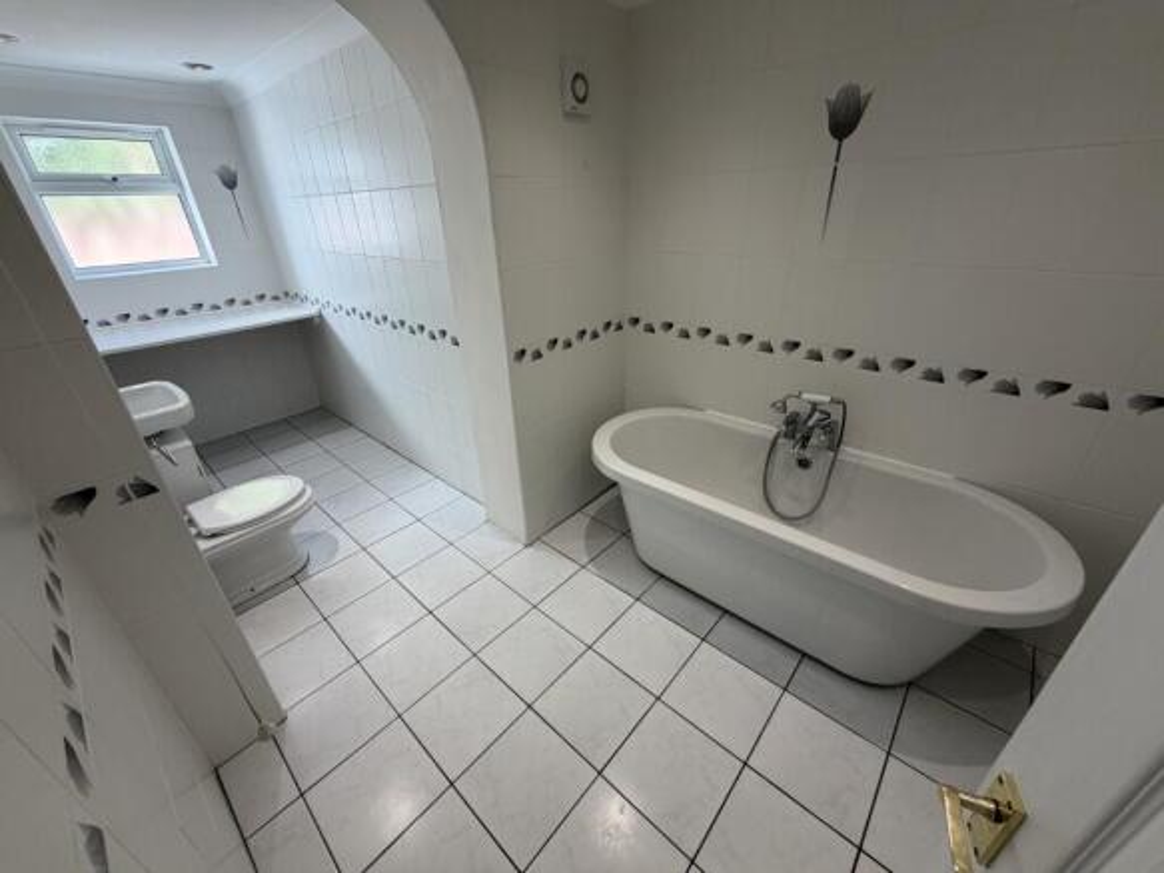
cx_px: 582
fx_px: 471
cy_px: 436
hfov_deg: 102.1
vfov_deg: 85.7
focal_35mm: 14
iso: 80
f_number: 2.2
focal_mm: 2.22
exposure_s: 1/100
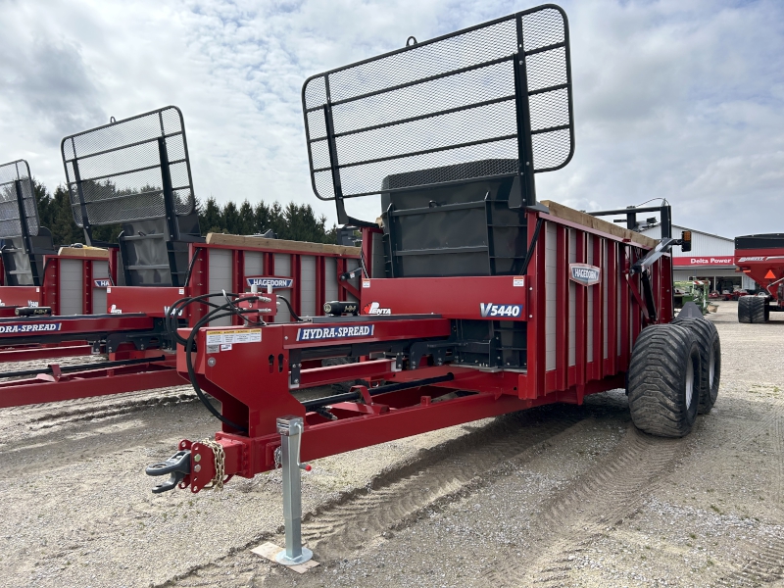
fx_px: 589
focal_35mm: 26
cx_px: 392
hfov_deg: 67.3
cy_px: 294
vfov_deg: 53.1
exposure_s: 1/5319
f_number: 1.5
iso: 50
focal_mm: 5.7
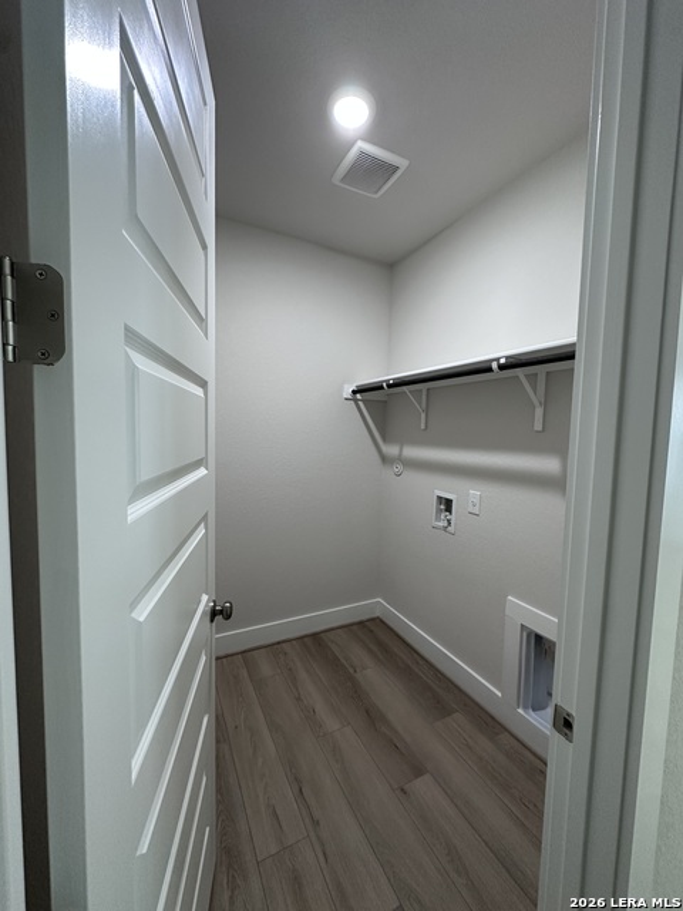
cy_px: 456
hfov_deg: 85.7
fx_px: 368
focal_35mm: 14
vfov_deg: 102.1
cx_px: 342
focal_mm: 2.22
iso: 200
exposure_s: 1/60
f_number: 2.2
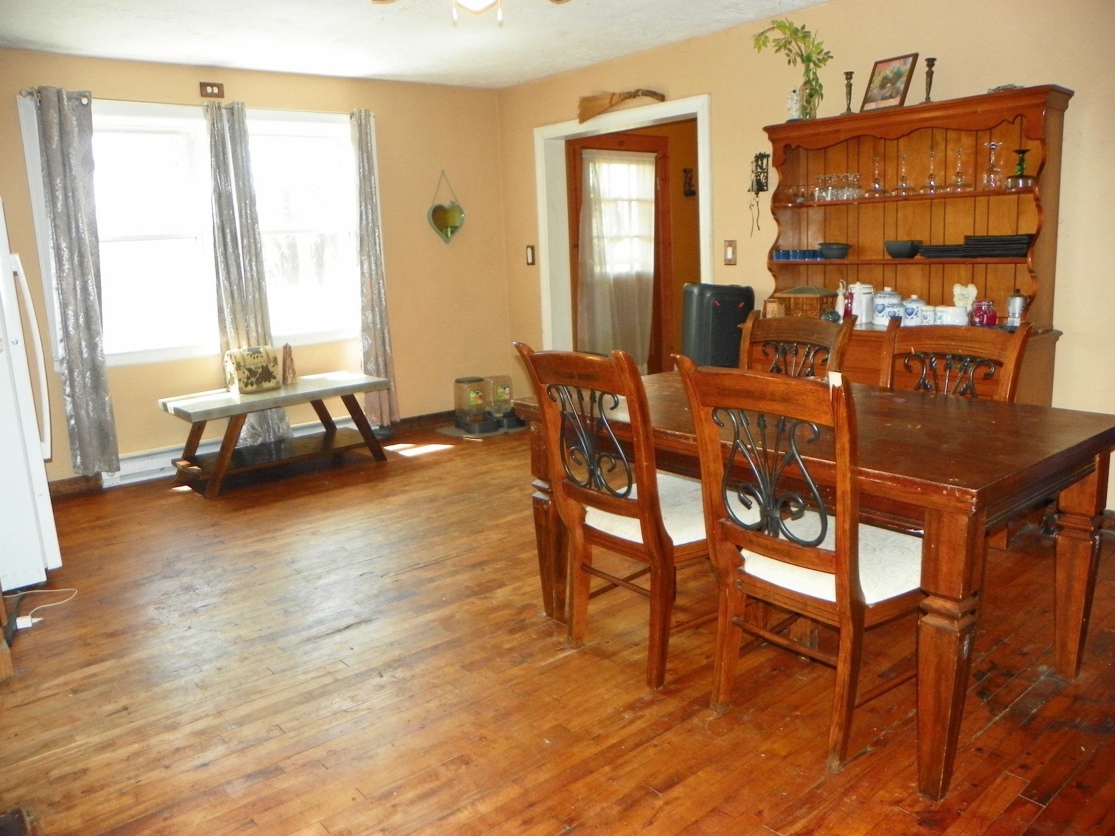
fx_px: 837
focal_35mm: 26
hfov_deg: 67.3
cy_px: 418
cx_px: 558
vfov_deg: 53.1
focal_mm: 4.6
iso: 100
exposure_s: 1/40
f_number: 2.8
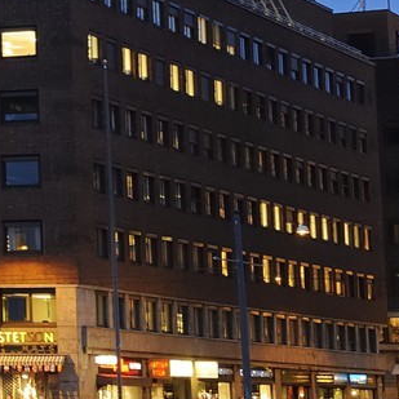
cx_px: -615
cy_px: -48
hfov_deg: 7.6
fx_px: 2752
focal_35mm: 211
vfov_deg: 8.2
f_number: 7.1
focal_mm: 48
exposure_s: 1
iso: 200
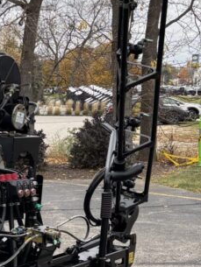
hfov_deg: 14.3
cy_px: 211
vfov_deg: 21.1
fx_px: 712
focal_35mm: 92
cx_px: -154
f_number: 1.6
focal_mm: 5.96
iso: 50
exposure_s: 1/484
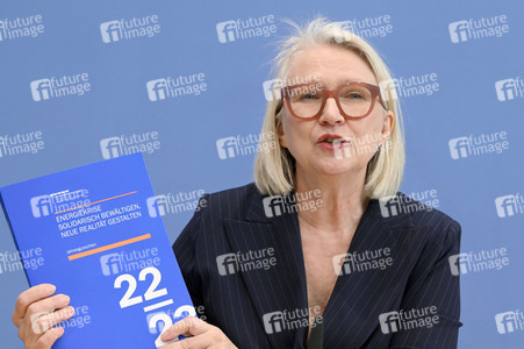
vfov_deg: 15.9
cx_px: 262
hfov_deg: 23.7
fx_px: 1251
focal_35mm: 86
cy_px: 174
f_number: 5
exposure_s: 1/640
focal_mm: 86
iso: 3200
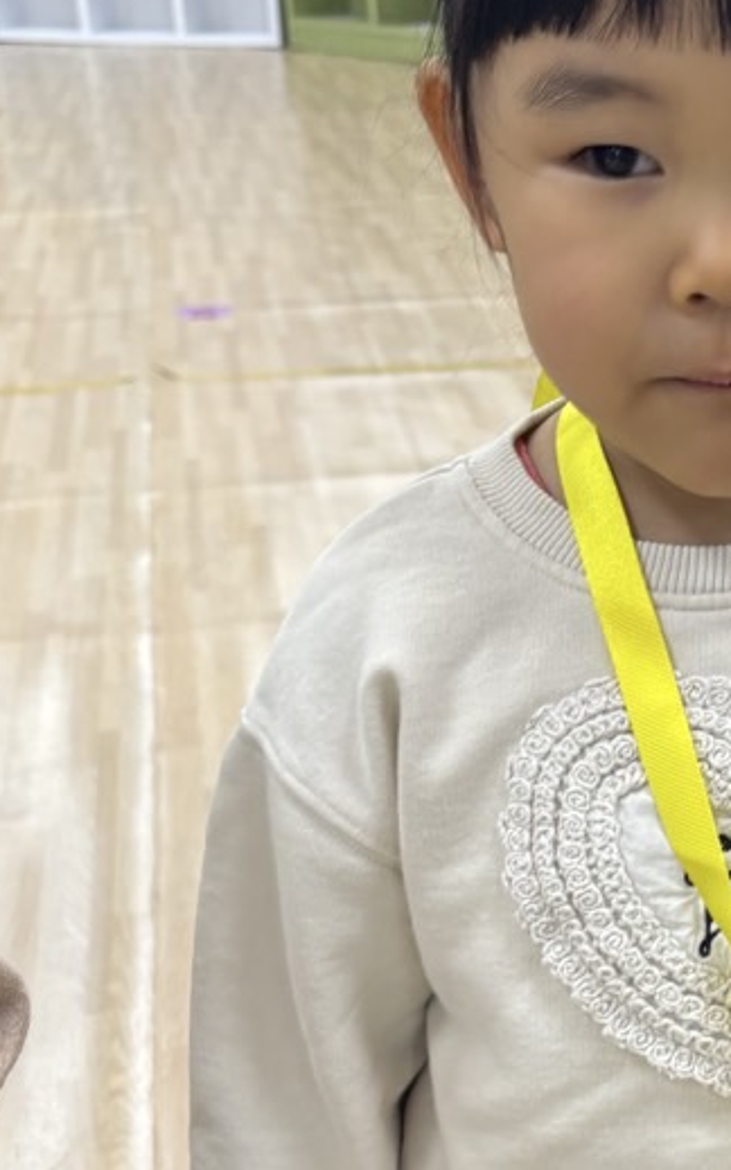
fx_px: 2169
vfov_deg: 29.8
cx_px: 747
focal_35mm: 68
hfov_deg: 18.6
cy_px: 850
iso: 125
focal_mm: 5.96
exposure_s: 1/120
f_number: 1.6
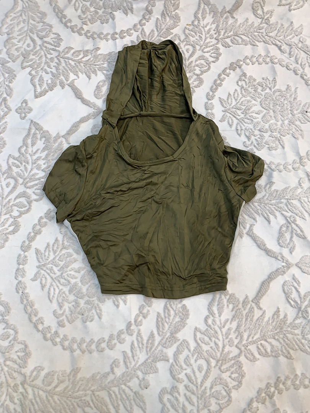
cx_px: 155
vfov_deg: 67.3
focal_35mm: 26
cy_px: 206
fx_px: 310
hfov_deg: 53.1
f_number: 1.8
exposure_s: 1/100
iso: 32
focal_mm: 4.25
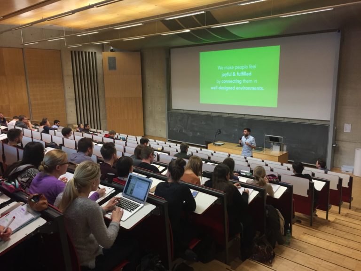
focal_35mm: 29
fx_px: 302
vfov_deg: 48.2
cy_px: 136
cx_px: 180
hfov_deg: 61.7
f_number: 2.2
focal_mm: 4.15
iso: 64
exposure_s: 1/33
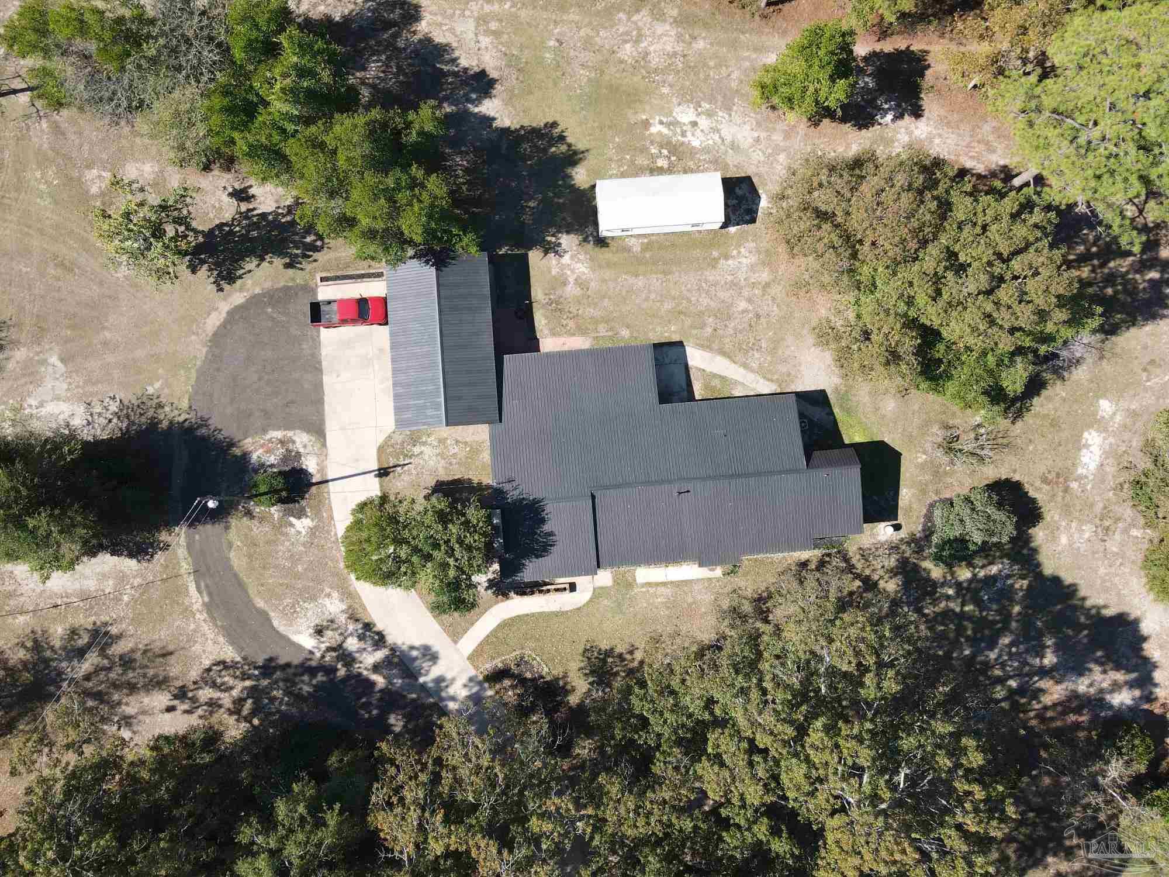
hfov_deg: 71.6
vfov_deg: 56.8
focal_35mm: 24
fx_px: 810
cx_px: 584
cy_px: 438
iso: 100
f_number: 2.8
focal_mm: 4.5
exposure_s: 1/250
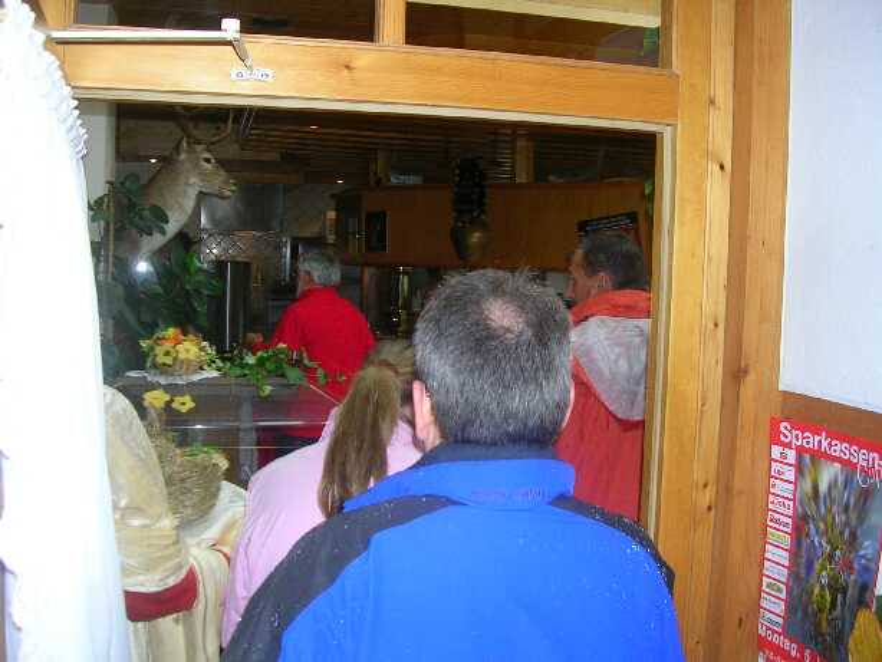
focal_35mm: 38
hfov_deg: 49.0
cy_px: 331
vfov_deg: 37.7
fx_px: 969
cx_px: 441
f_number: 2.8
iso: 63
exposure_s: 1/60.1
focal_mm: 5.8
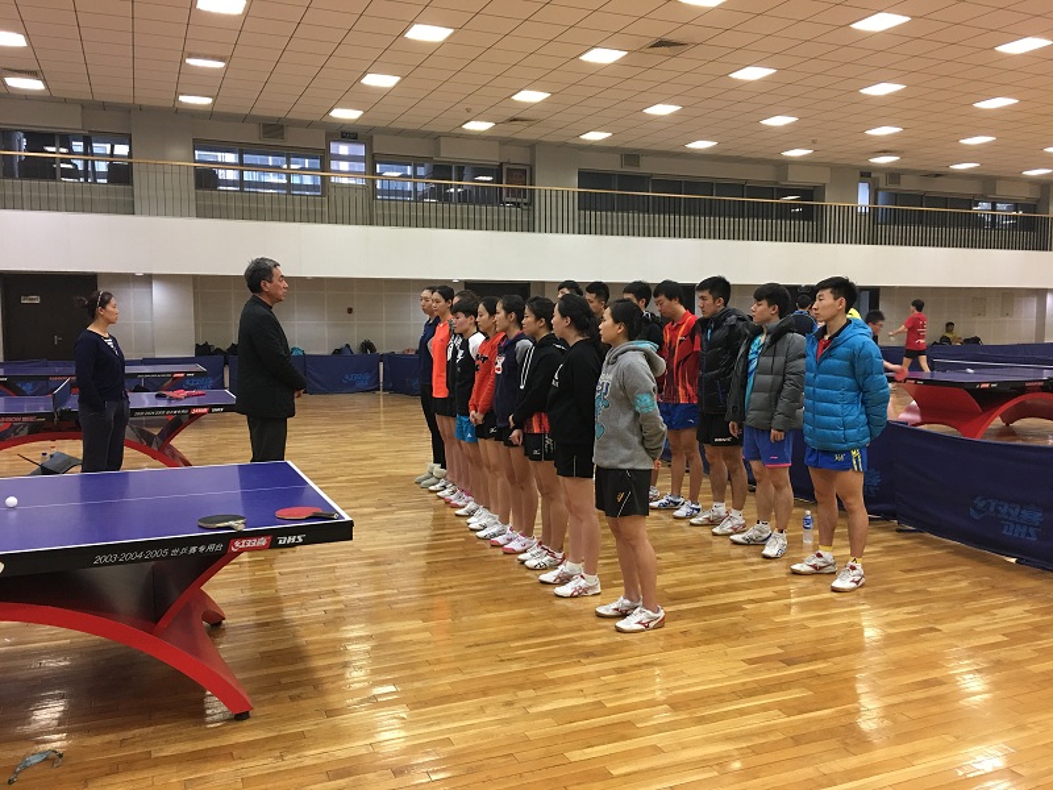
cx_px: 526
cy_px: 395
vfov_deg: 48.2
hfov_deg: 61.7
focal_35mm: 29
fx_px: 882
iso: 64
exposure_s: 1/17
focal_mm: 4.15
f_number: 2.2
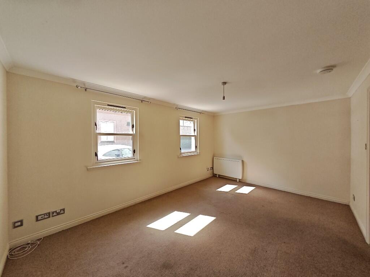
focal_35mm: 12
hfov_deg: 110.5
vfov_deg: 94.5
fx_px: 128
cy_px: 138
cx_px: 185
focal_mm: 1.82
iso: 50
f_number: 2
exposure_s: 1/110
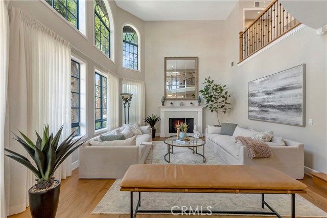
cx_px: 164
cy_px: 109
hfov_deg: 100.4
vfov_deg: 77.3
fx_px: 136
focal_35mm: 15
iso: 800
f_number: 2.8
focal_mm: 10
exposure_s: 1/320
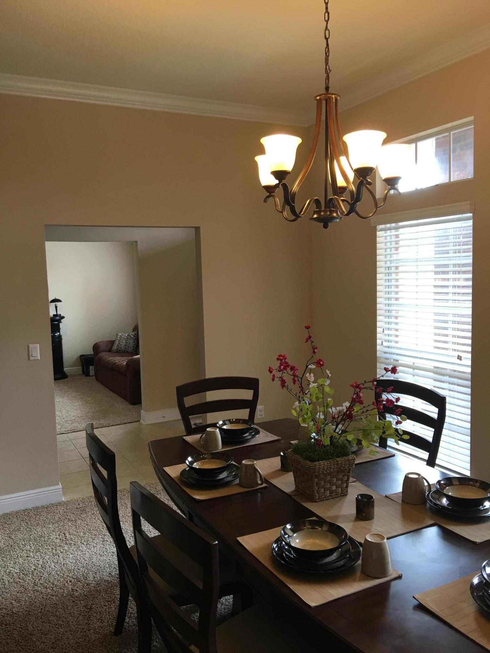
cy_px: 326
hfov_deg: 48.2
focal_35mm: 29
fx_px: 547
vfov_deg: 61.7
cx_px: 245
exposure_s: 1/30
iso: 32
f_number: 2.2
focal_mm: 4.15
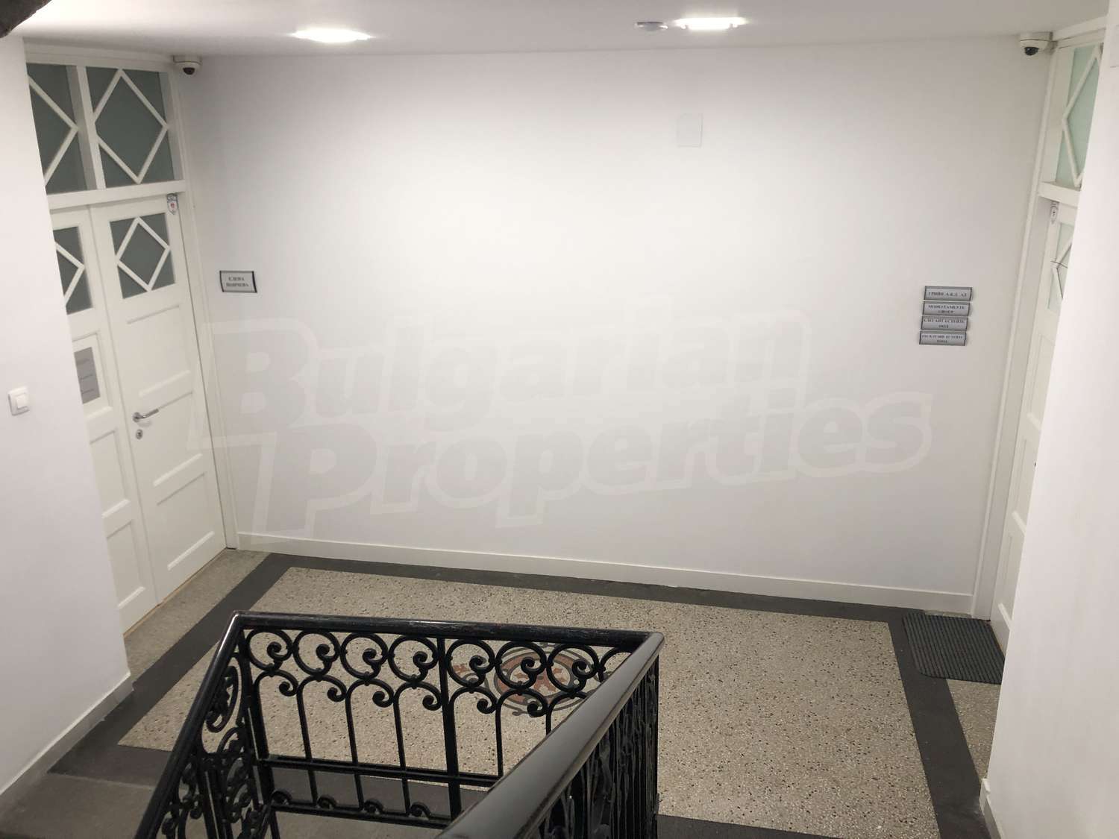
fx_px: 905
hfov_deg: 63.4
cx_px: 560
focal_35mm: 28
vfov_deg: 49.7
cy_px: 420
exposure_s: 1/33
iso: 40
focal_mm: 4
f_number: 1.8
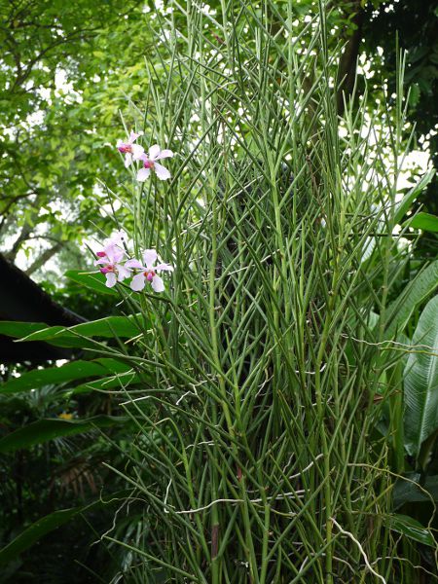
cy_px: 292
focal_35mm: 39
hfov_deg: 36.8
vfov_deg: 47.9
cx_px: 219
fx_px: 658
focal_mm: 14
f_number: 2.5
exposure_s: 1/160
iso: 100
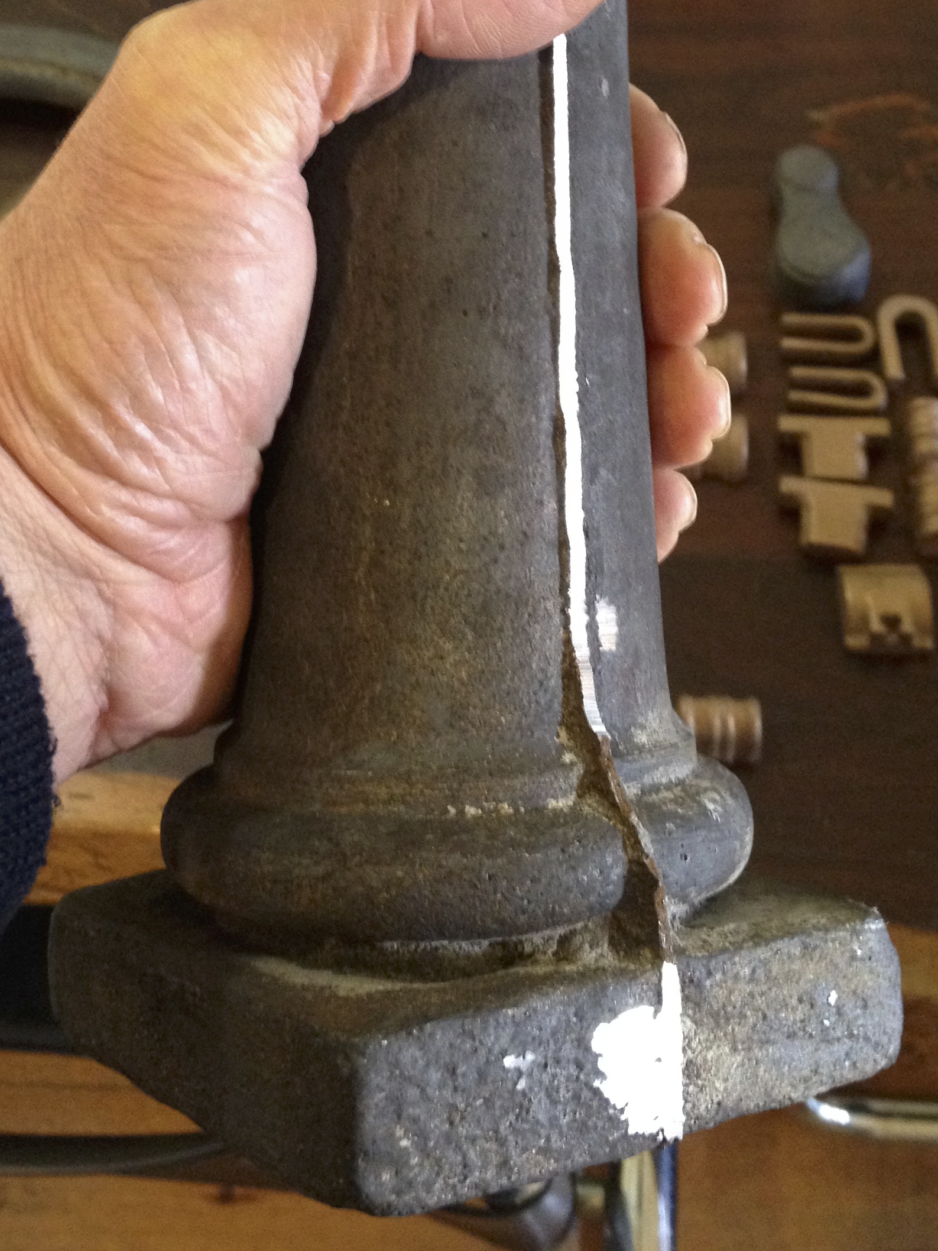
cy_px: 290
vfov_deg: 34.7
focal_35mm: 54
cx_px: 392
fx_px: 1951
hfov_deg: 27.0
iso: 320
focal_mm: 4.28
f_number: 2.4
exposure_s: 1/20
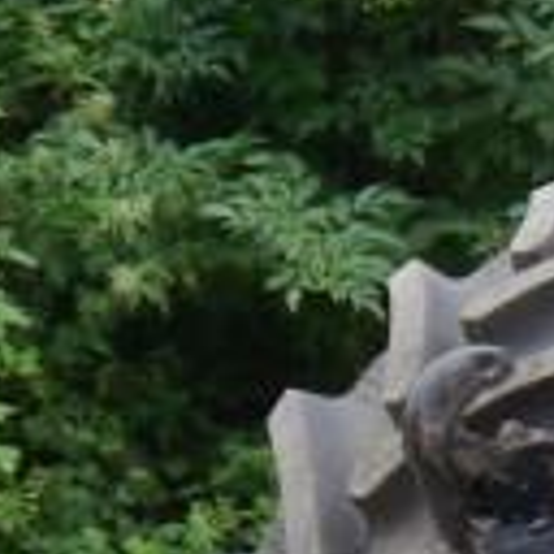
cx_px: 1982
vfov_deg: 6.9
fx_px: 4599
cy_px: 312
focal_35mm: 254
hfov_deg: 6.1
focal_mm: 18
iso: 160
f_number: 4.5
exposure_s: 1/100
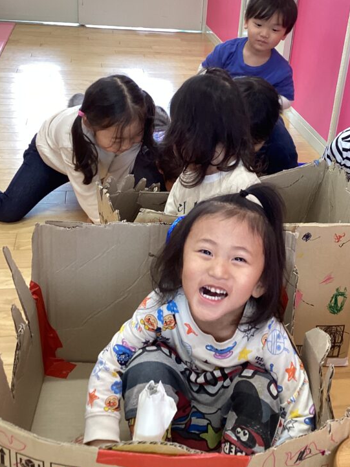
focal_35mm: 44
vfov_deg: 42.6
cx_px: 205
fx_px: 593
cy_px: 176
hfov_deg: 32.8
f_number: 2.4
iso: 125
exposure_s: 1/50
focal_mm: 3.3
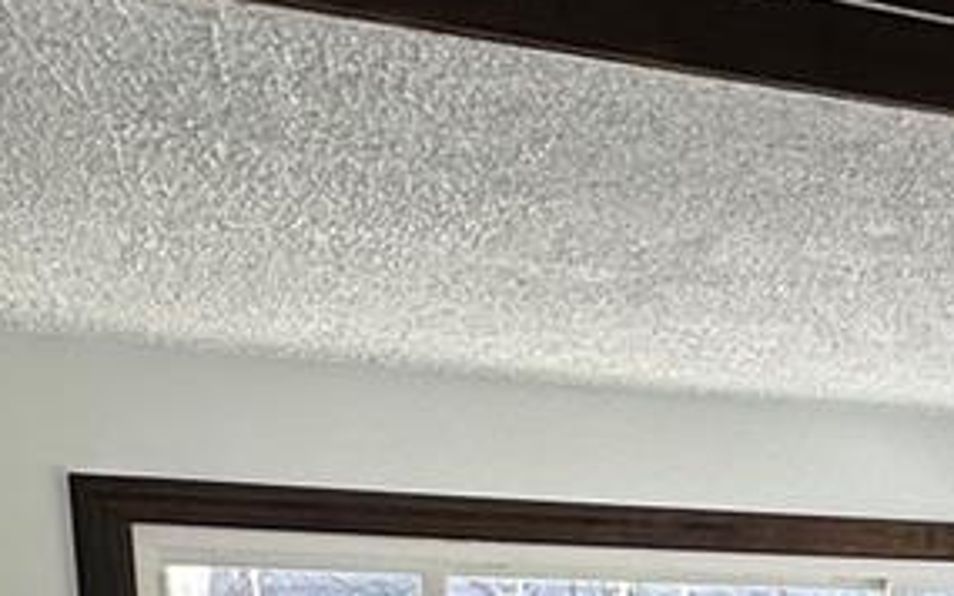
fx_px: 2080
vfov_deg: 14.7
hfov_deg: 20.8
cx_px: 1536
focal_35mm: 80
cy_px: 1001
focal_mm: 2.22
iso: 40
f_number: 2.2
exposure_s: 1/285
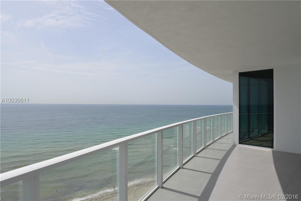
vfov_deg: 53.2
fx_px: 201
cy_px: 100
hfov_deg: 73.7
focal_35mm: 24
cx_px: 150
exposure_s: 1/320
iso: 100
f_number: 9
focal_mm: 24
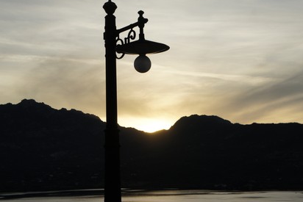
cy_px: 107
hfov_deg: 26.3
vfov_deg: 17.7
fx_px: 648
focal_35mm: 77
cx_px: 157
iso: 200
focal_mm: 46
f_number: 9
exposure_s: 1/400
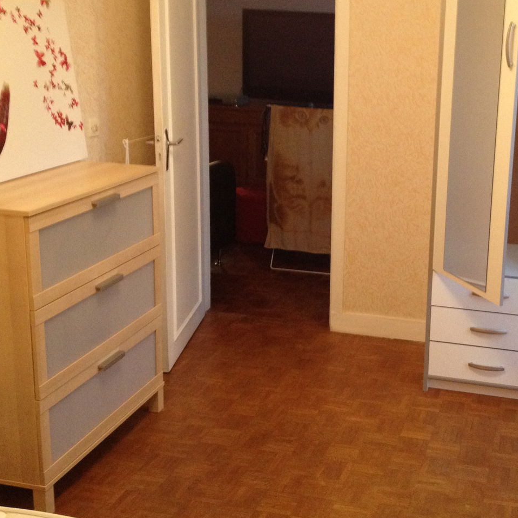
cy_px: 219
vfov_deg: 32.7
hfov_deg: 32.2
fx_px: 880
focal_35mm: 52
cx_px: 389
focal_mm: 4.28
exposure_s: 1/20
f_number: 2.4
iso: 250
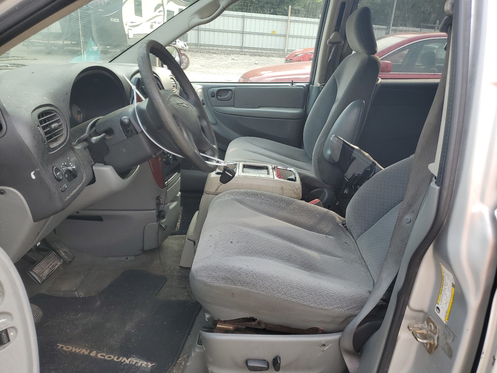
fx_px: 373
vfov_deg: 53.1
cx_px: 248
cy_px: 186
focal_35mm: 26
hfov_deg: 67.3
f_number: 1.5
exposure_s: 1/303
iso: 50
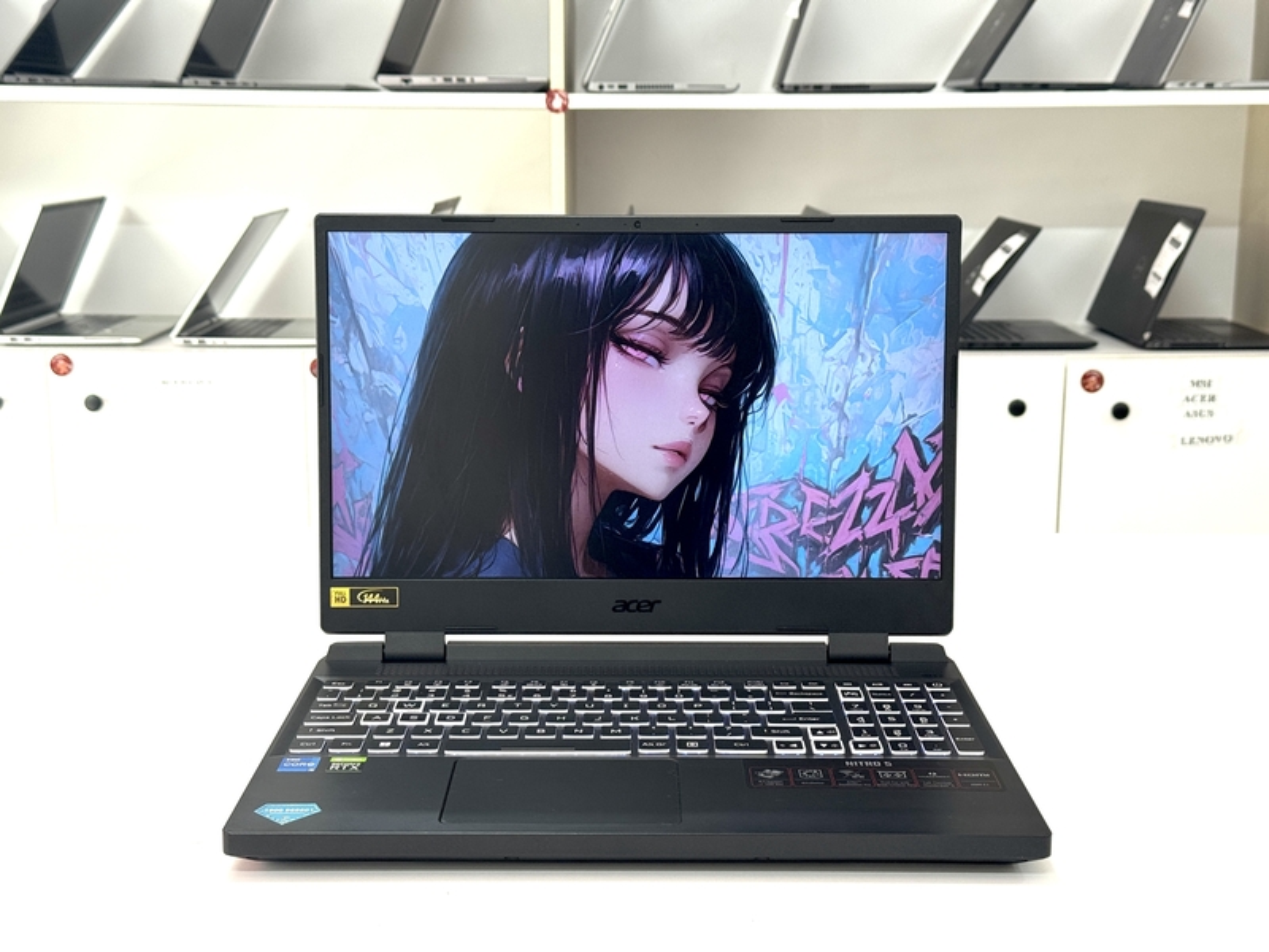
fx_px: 1760
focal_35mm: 48
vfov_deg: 30.3
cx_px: 634
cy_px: 476
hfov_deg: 39.7
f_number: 1.78
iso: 100
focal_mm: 6.76
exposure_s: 1/113
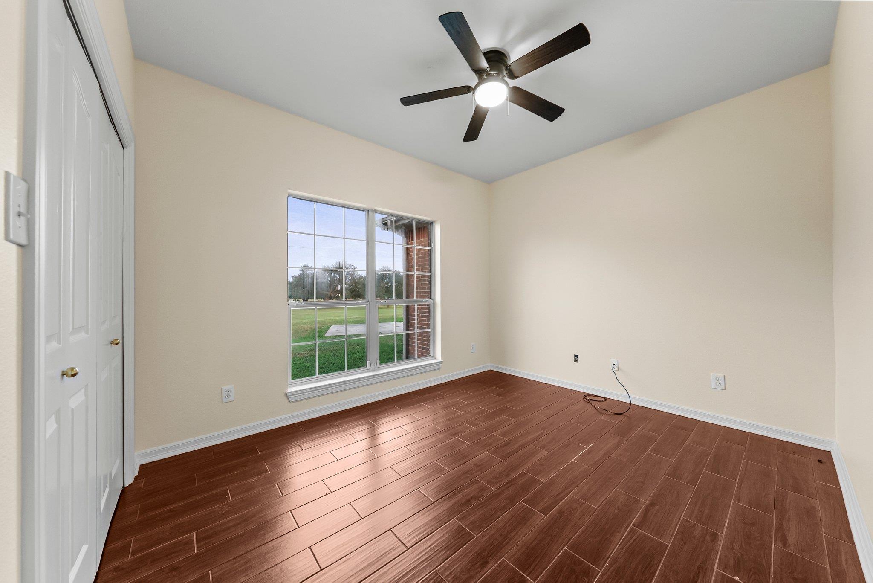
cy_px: 292
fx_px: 291
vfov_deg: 90.1
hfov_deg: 112.6
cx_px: 436
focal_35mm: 12
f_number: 7.1
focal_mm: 12
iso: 1250
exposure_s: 1/2.5
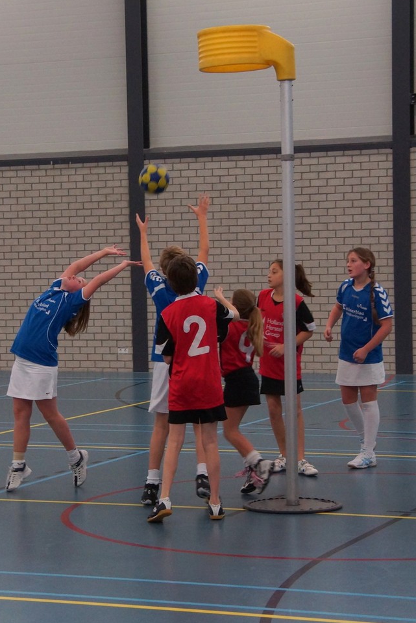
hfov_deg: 21.3
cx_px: 205
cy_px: 308
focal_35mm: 64
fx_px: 1108
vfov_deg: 31.4
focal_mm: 40
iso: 1000
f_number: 5
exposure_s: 1/160
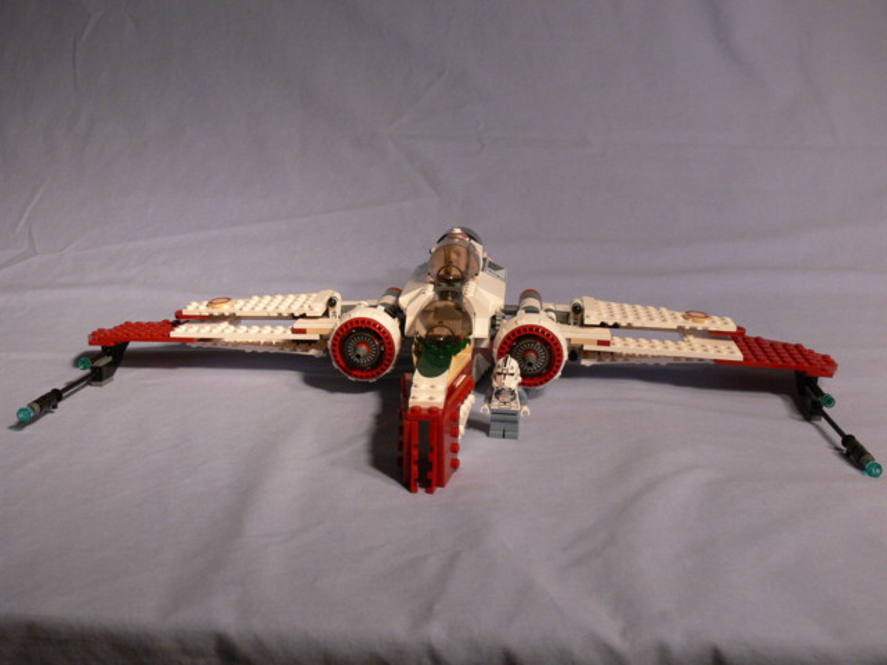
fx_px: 897
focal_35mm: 35
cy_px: 332
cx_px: 444
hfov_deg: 52.6
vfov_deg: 40.7
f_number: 4
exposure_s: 1/80
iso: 200
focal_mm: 7.4
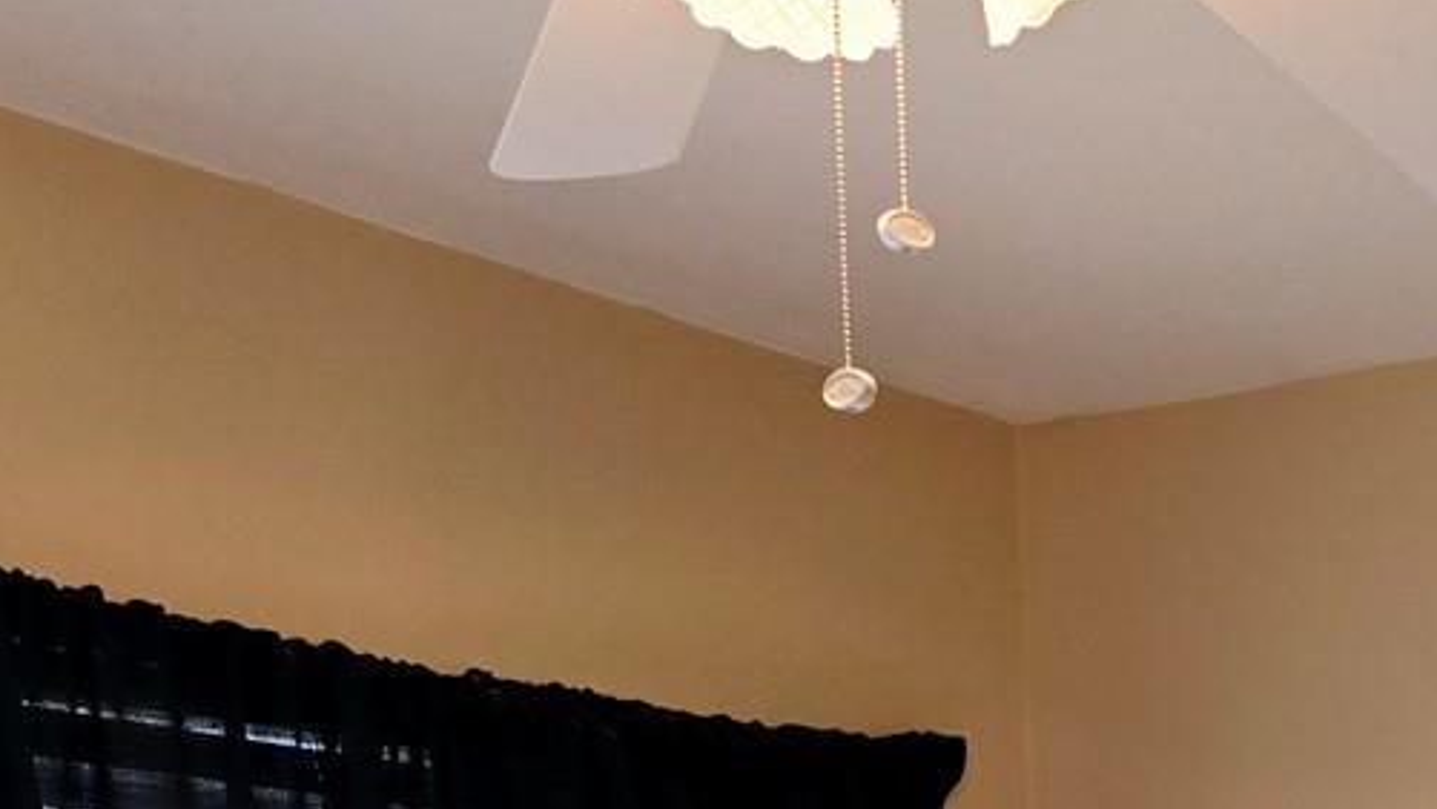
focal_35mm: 80
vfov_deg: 13.2
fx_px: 3049
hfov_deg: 24.6
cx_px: 1603
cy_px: 1572
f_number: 1.7
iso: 50
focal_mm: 6.3
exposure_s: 1/120
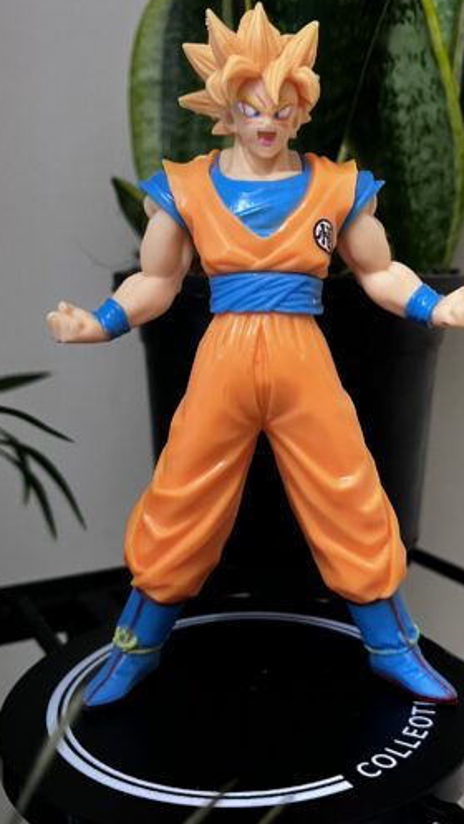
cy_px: 410
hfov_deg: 31.1
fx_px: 830
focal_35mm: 38
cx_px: 297
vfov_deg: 52.8
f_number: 1.6
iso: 500
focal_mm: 5.1
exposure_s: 1/33
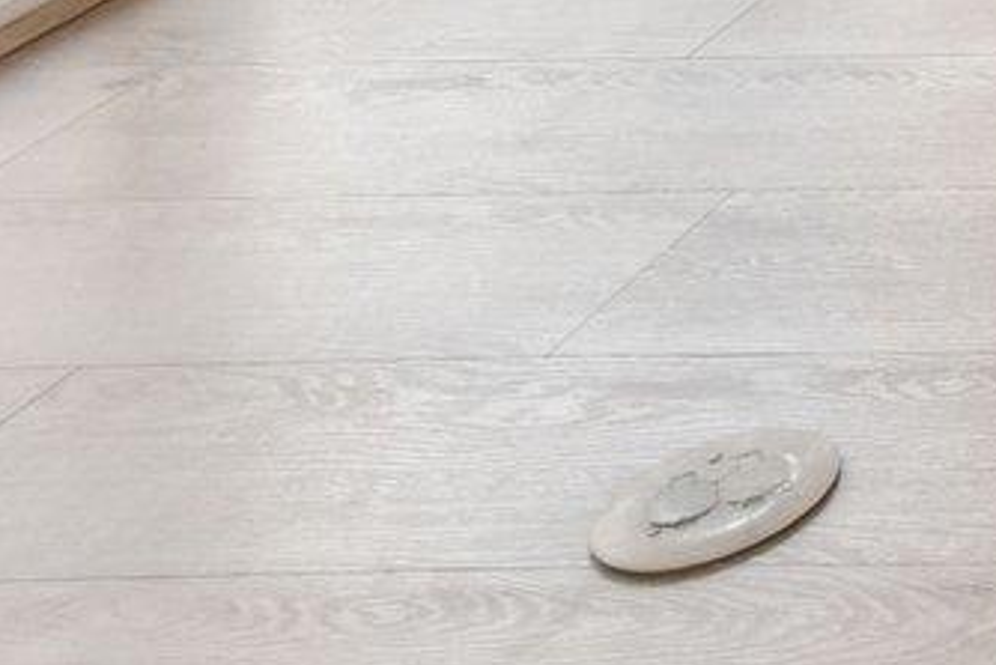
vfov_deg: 10.9
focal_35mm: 92
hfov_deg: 14.6
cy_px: -1235
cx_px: 2377
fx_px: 2546
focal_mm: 15
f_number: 8
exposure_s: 1/25
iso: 400
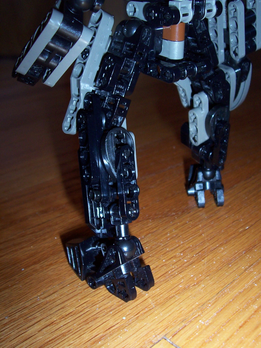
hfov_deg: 38.7
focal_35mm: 37
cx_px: 130
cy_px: 174
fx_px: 372
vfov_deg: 50.1
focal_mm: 5.6
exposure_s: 1/60
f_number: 2.8
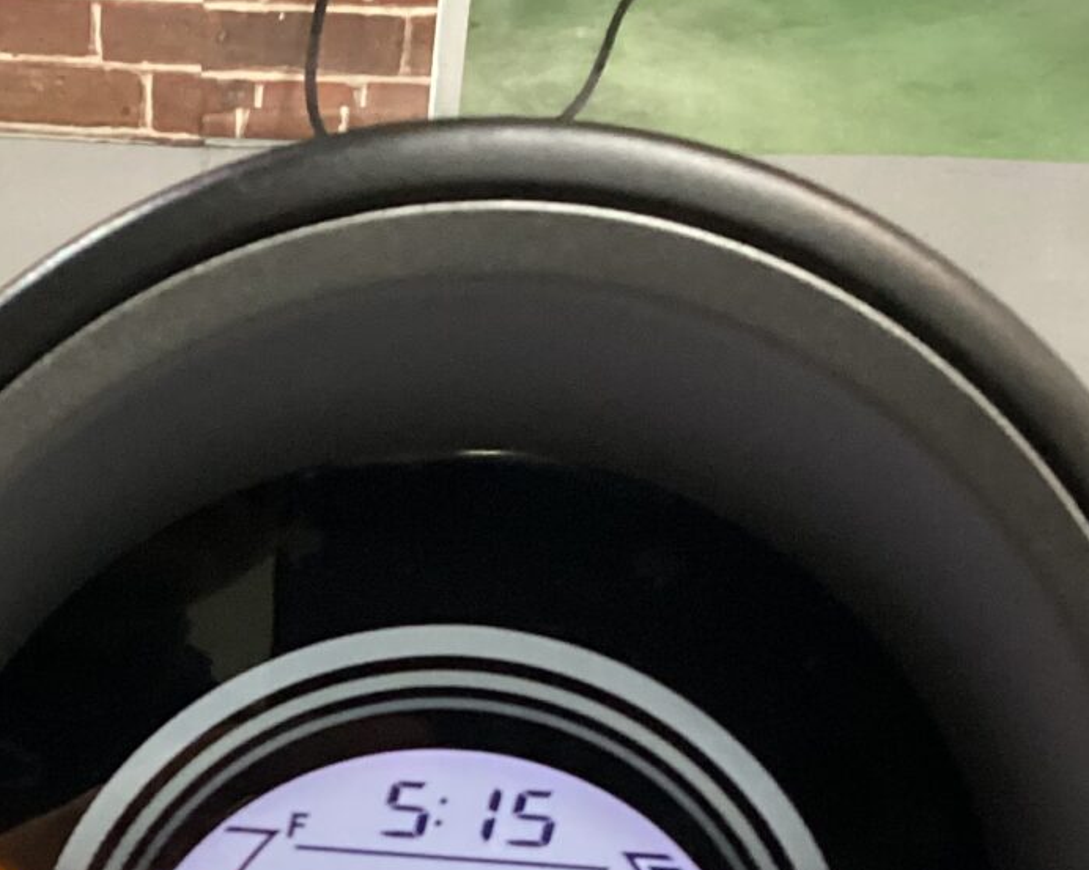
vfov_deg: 17.6
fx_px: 2706
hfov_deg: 22.4
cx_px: 198
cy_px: 969
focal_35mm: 84
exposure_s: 1/40
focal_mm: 3.3
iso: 320
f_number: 2.4
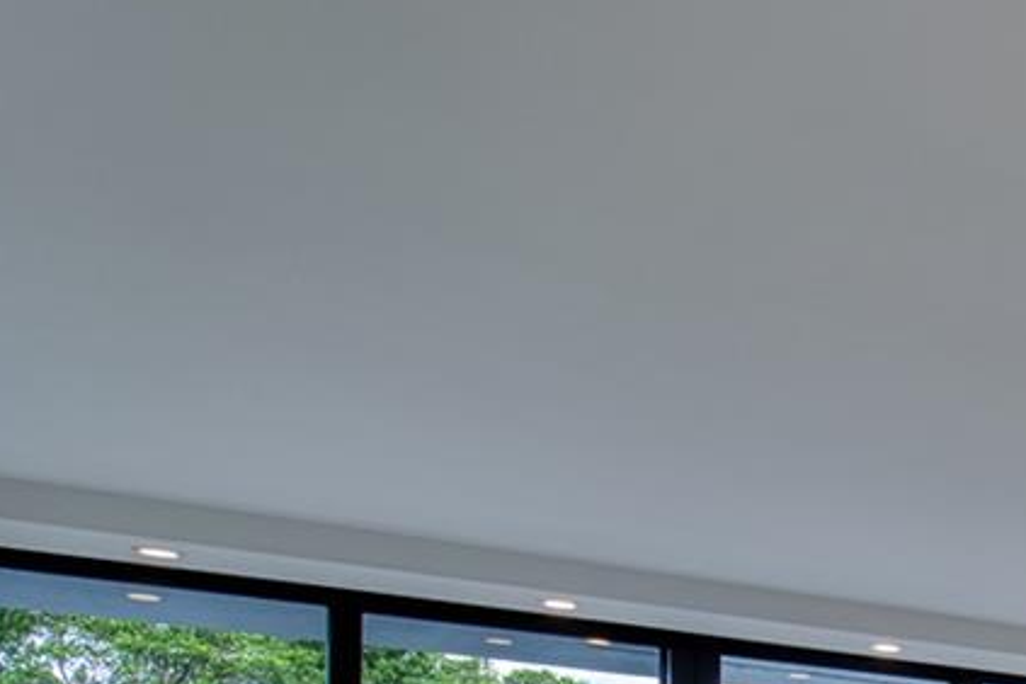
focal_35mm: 53
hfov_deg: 25.8
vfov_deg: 22.1
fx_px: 1510
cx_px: 1606
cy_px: 956
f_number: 8
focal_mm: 14
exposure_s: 1/60
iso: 250
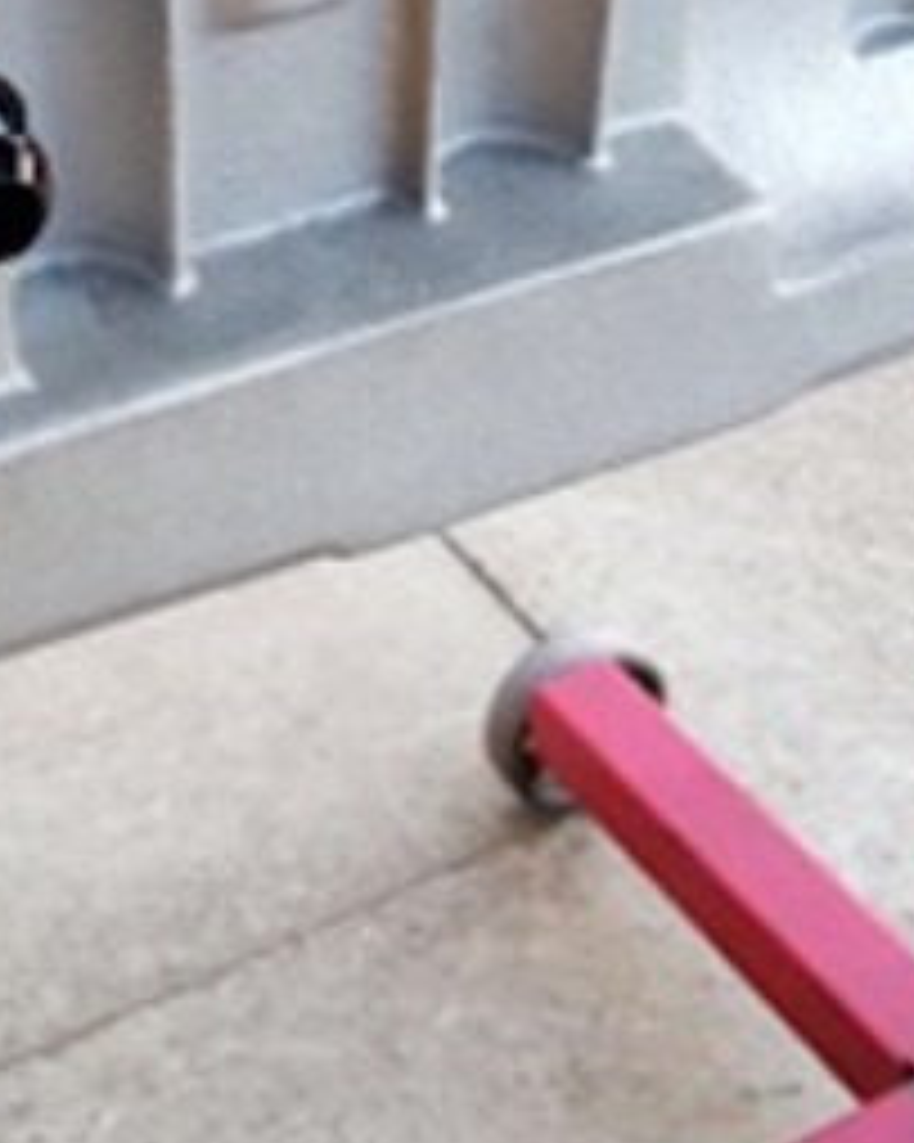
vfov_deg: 28.9
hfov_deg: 23.2
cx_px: 81
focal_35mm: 64
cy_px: 207
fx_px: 2165
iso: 80
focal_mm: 4.2
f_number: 1.7
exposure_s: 1/50
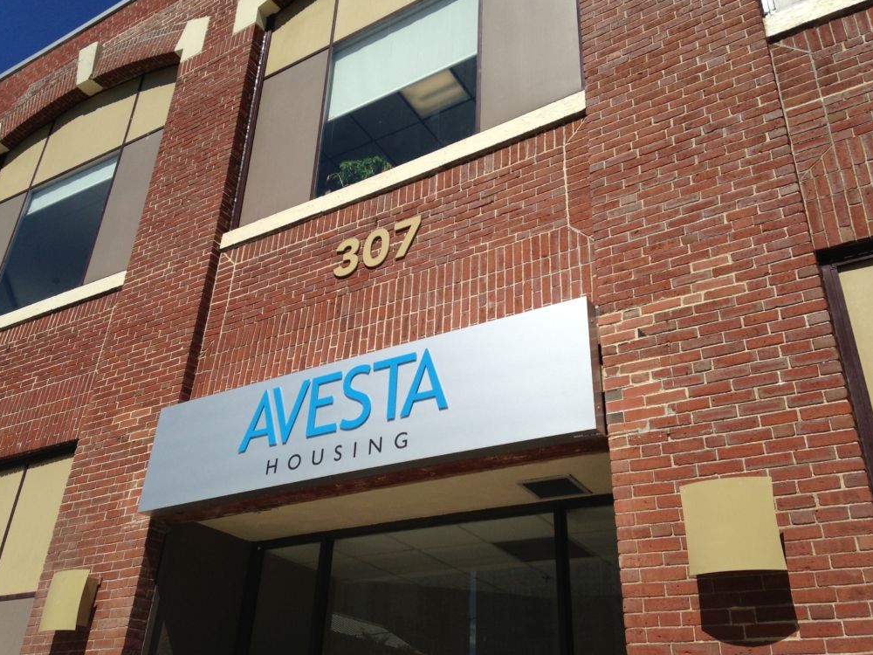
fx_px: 857
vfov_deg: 41.8
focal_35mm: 34
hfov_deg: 54.0
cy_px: 322
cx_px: 427
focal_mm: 4.13
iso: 50
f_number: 2.4
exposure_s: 1/2262
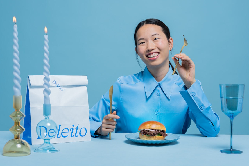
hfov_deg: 32.4
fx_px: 429
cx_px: 132
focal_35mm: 62
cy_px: 77
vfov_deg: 21.9
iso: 125
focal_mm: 56
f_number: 5.6
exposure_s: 1/200
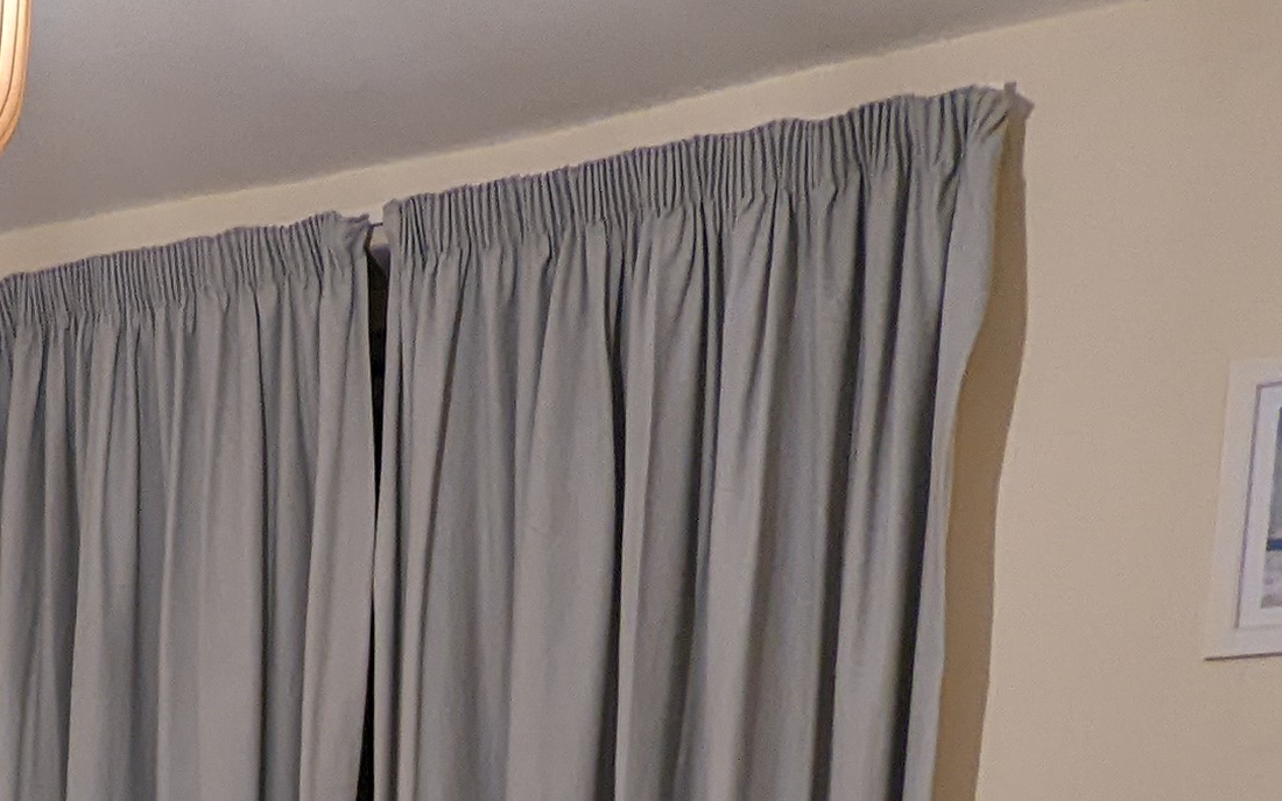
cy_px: 1413
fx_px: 2201
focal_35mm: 63
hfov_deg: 30.5
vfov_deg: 17.2
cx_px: 44
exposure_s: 1/25
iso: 306
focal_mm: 2.35
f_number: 2.2
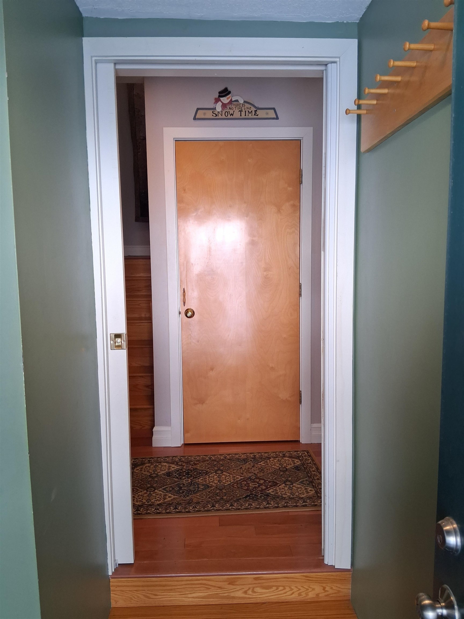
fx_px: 465
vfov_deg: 67.3
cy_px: 310
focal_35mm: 26
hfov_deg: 53.1
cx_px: 232
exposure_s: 1/120
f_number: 1.8
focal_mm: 3.98
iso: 250
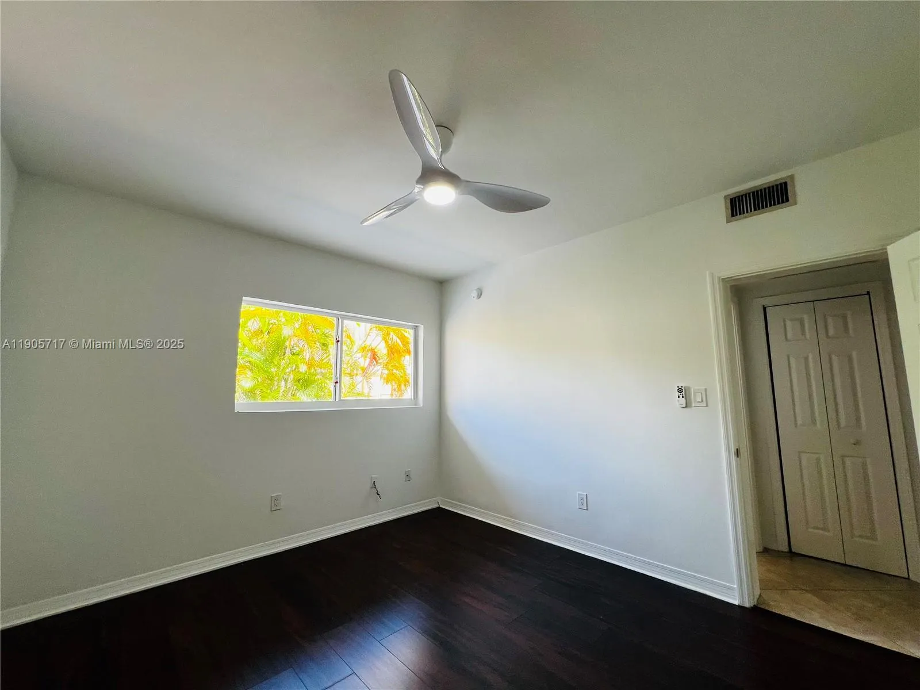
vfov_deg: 89.9
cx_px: 460
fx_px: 346
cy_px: 345
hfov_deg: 106.2
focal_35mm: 13
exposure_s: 1/99
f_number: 1.8
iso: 32
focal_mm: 1.57
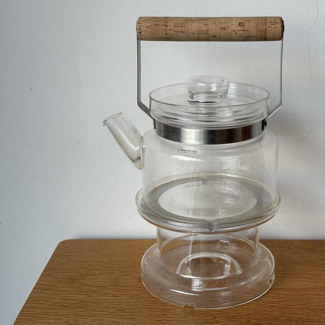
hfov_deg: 29.9
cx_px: 211
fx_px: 605
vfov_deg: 30.0
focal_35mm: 57
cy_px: 163
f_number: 1.78
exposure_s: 1/218
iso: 50
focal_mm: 6.86
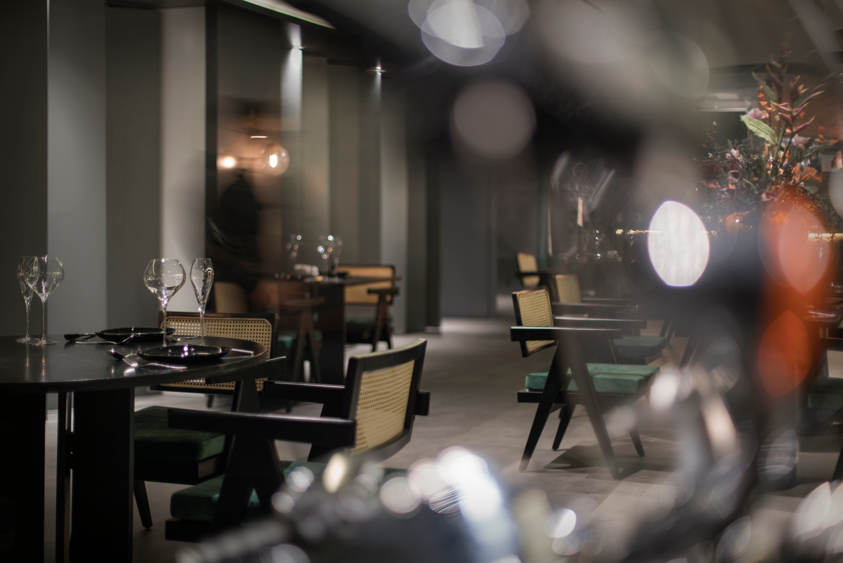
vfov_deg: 27.0
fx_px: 1171
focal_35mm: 50
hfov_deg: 39.6
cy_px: 282
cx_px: 422
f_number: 1.6
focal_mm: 50
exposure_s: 1/3
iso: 50
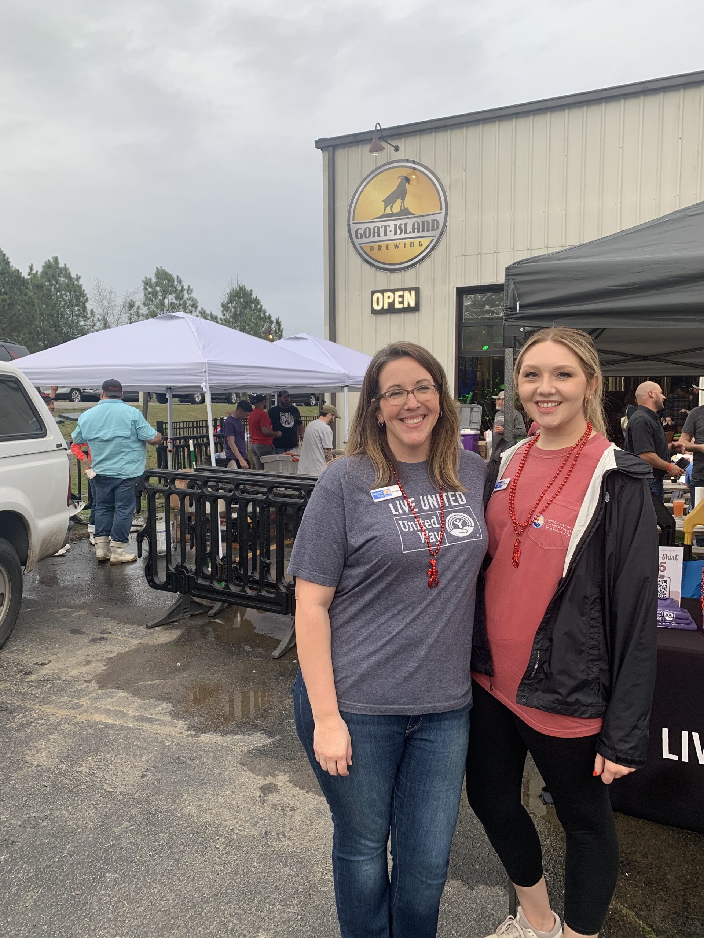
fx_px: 705
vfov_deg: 67.3
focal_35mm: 26
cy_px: 469
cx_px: 352
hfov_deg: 53.1
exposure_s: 1/122
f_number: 1.8
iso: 40
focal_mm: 4.25
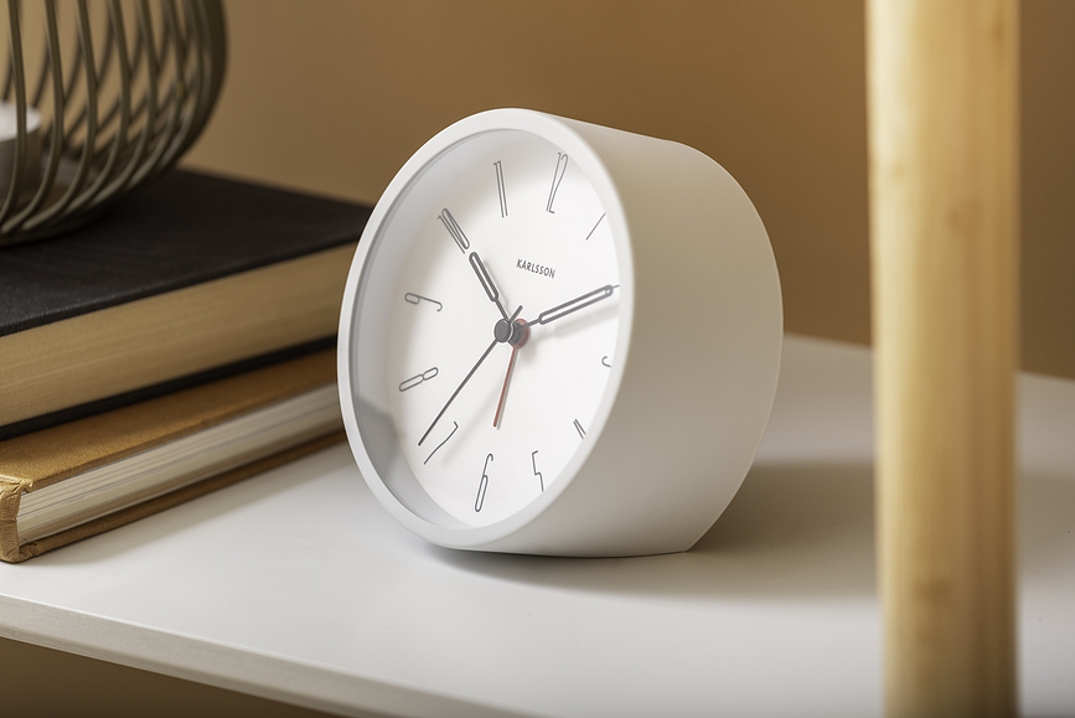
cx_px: 538
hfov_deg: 15.8
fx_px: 3884
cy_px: 359
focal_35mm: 130
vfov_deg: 10.6
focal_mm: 130
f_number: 6.3
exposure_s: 1/160
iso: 100
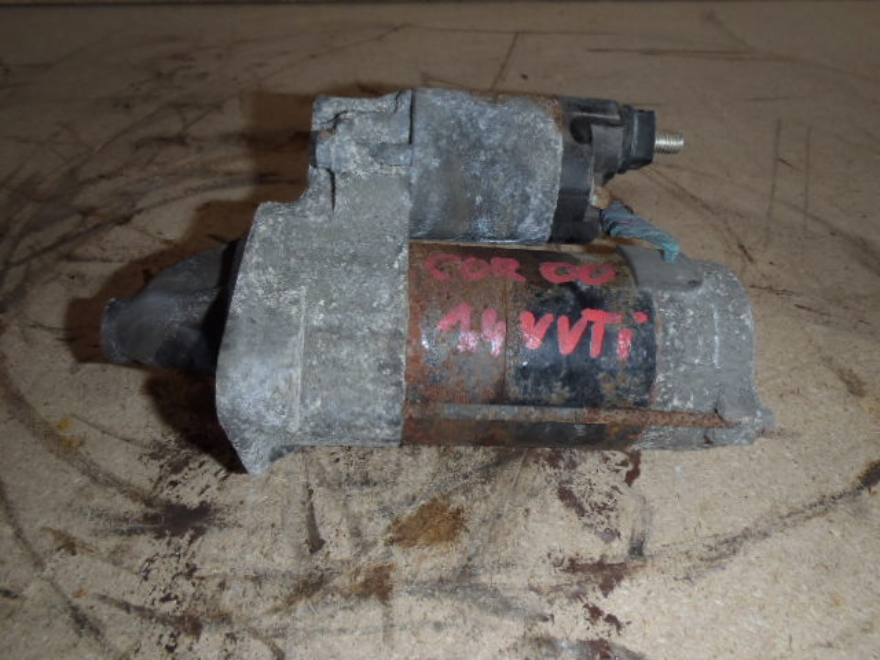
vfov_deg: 49.7
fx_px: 712
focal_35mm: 28
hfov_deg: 63.4
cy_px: 330
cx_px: 440
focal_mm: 5
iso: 100
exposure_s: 1/30
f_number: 3.9
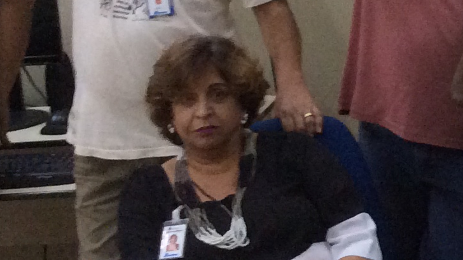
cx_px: 653
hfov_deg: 16.1
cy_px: -50
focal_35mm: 124
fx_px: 1522
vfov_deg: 9.6
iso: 200
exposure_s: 1/24
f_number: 2.4
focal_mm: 3.3
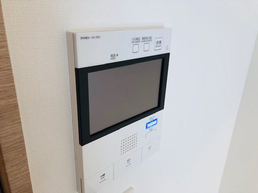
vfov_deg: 49.7
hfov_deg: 63.4
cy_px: 96
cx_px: 129
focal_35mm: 28
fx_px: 209
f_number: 1.8
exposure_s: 1/50
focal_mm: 3.99
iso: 32
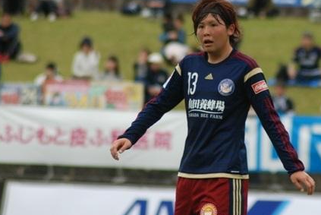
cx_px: 208
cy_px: 72
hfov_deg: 3.6
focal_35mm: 568
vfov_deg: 2.4
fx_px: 5070
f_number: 5.3
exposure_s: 1/500
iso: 400
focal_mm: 250
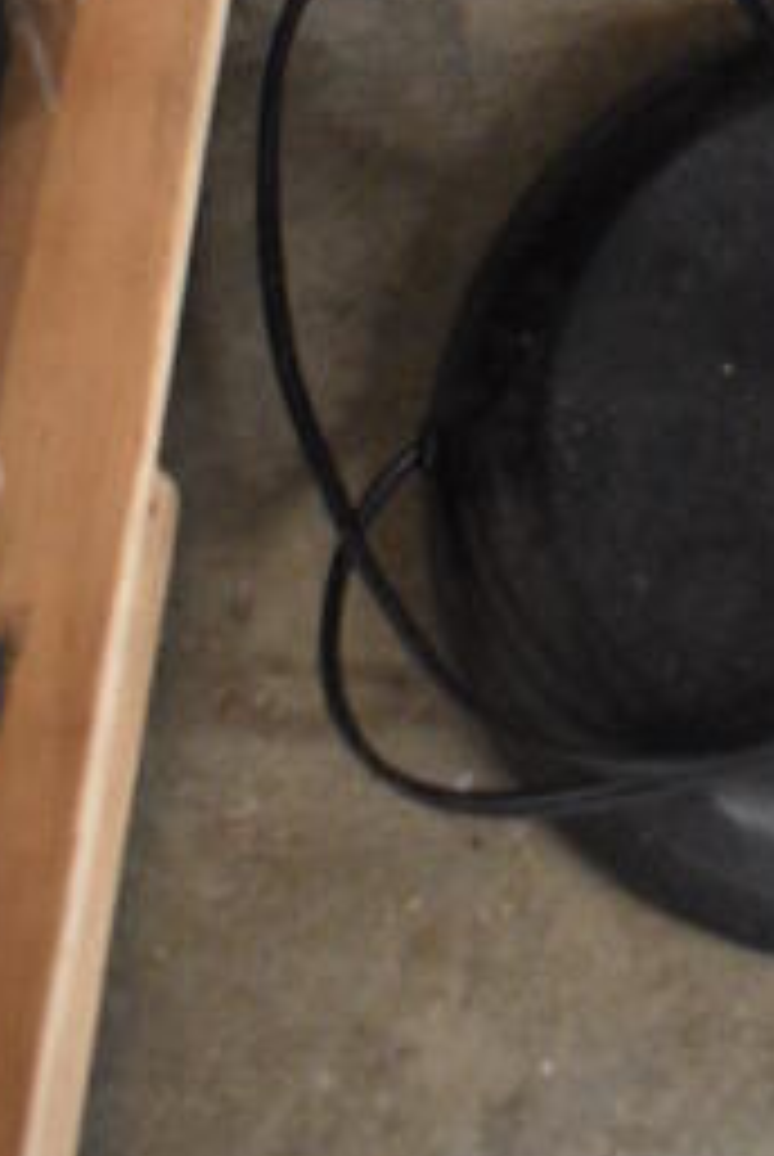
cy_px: -533
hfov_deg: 13.7
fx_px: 3087
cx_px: 1053
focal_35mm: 96
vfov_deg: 18.9
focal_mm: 18
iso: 2200
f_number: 3.5
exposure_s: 1/30
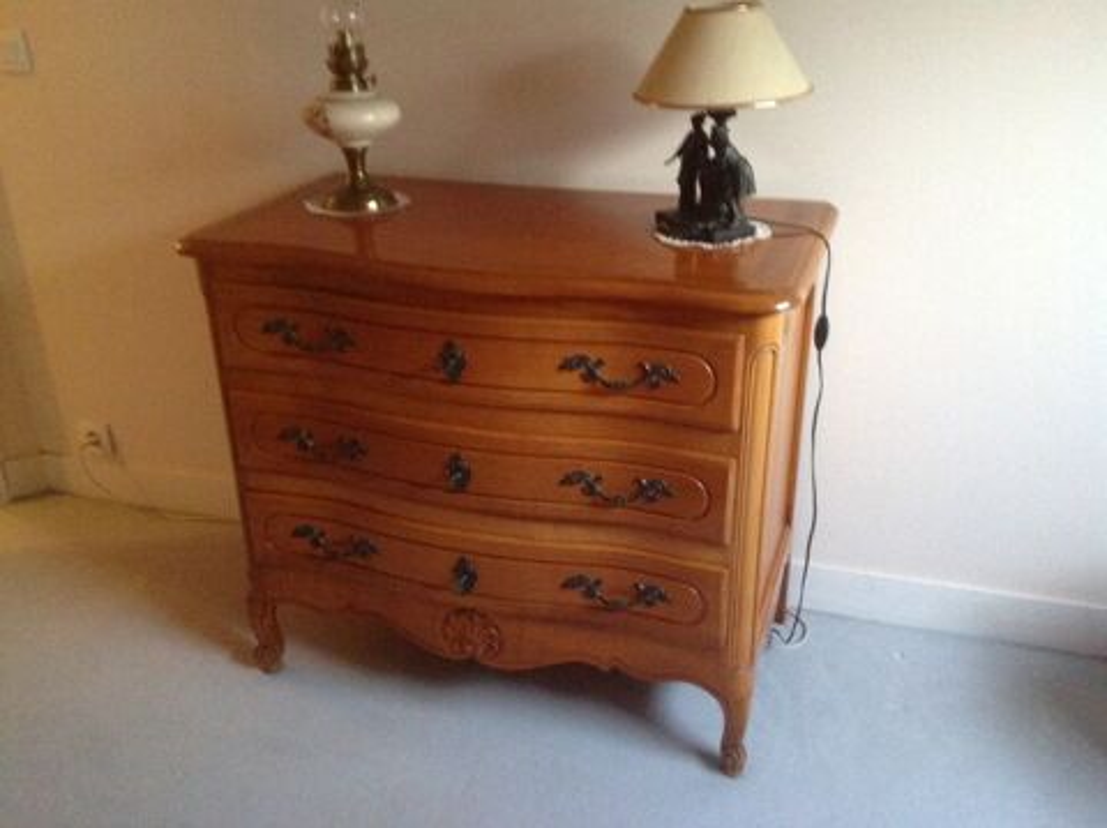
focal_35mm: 35
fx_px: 1118
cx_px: 554
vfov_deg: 40.6
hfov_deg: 52.7
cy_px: 414
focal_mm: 4.28
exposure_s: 1/15
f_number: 2.4
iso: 640
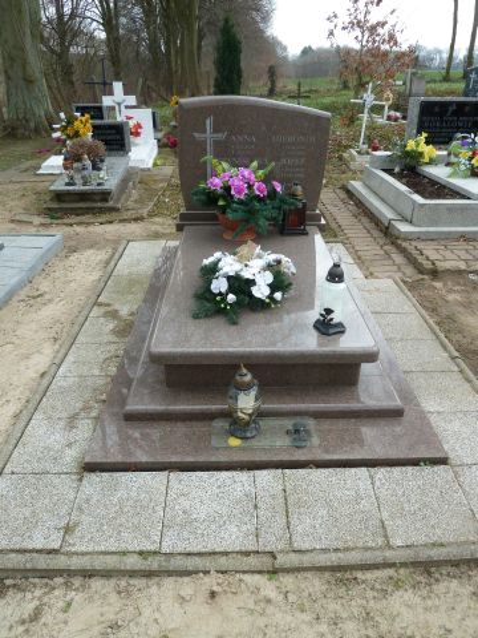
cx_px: 239
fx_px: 460
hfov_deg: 54.9
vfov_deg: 69.4
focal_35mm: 25
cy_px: 319
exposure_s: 1/250
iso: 125
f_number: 4
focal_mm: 4.1
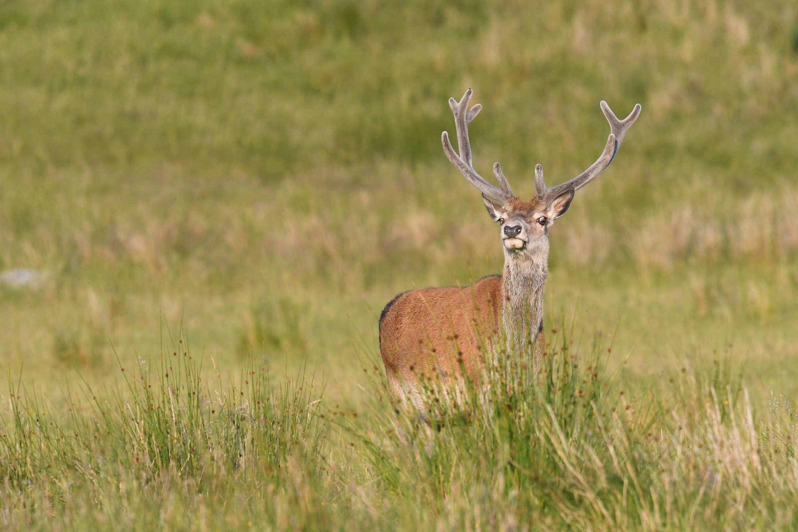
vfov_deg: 2.2
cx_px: 399
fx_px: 13964
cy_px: 266
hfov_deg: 3.3
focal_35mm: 630
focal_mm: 420
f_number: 8
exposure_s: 1/1000
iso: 1600
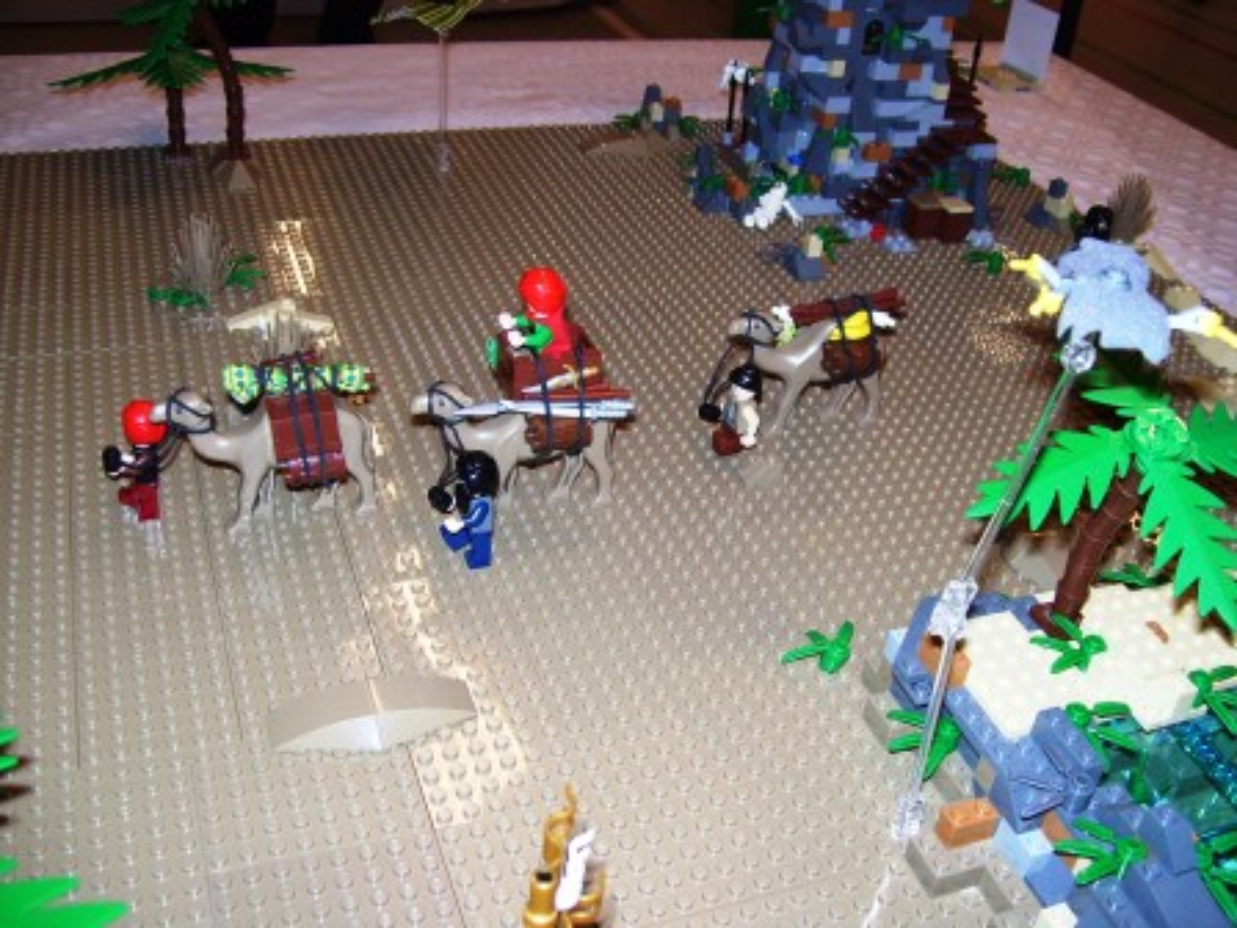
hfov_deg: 51.4
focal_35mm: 36
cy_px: 464
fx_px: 1286
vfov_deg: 39.7
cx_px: 618
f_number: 2.7
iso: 80
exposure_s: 1/60
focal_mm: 6
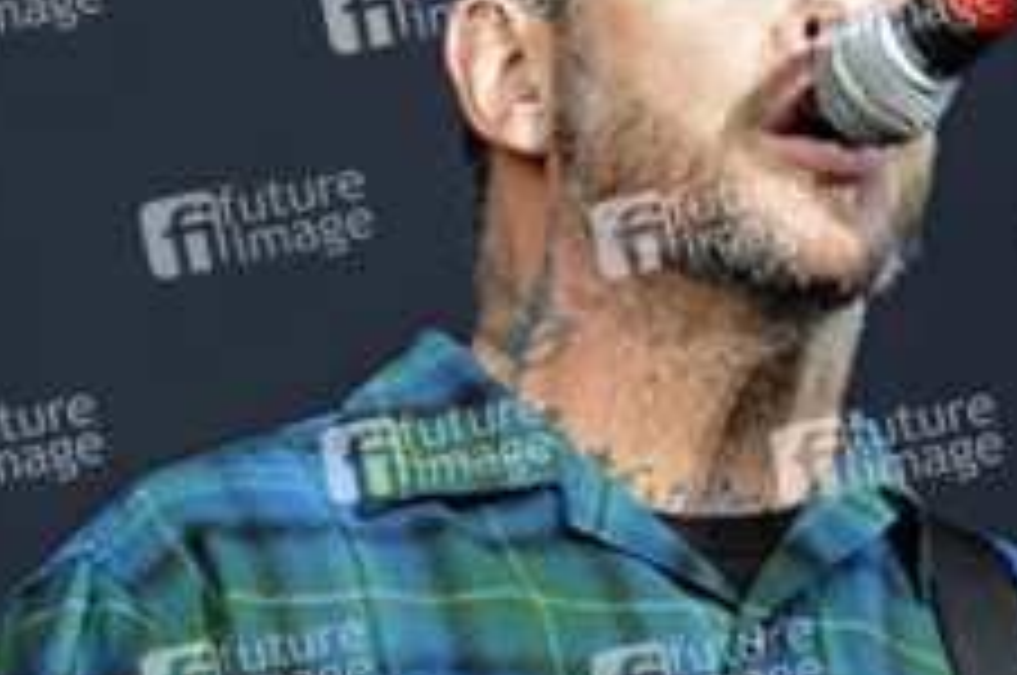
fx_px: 16926
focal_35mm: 600
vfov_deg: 2.3
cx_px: 767
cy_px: 338
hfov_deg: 3.4
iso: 1000
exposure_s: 1/125
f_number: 4.5
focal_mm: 200
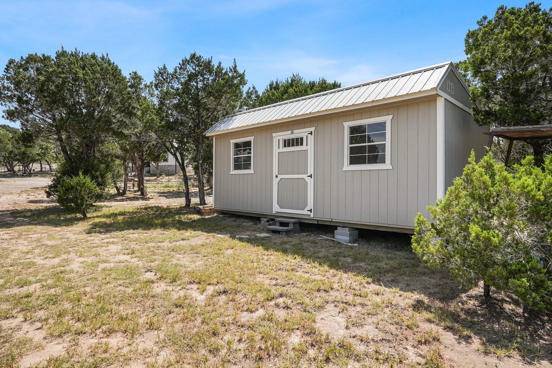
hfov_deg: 84.0
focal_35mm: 20
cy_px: 184
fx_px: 307
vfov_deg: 62.0
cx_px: 276
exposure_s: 1/60
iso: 80
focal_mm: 20
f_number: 10
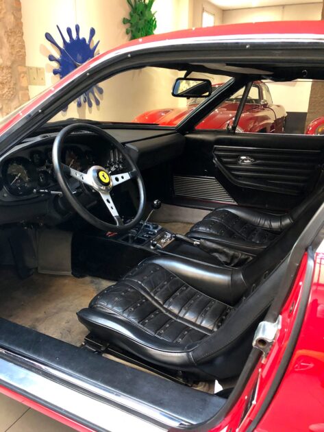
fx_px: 349
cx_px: 162
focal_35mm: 28
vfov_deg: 63.4
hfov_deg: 49.8
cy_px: 216
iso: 100
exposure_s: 1/4
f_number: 1.8
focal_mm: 4
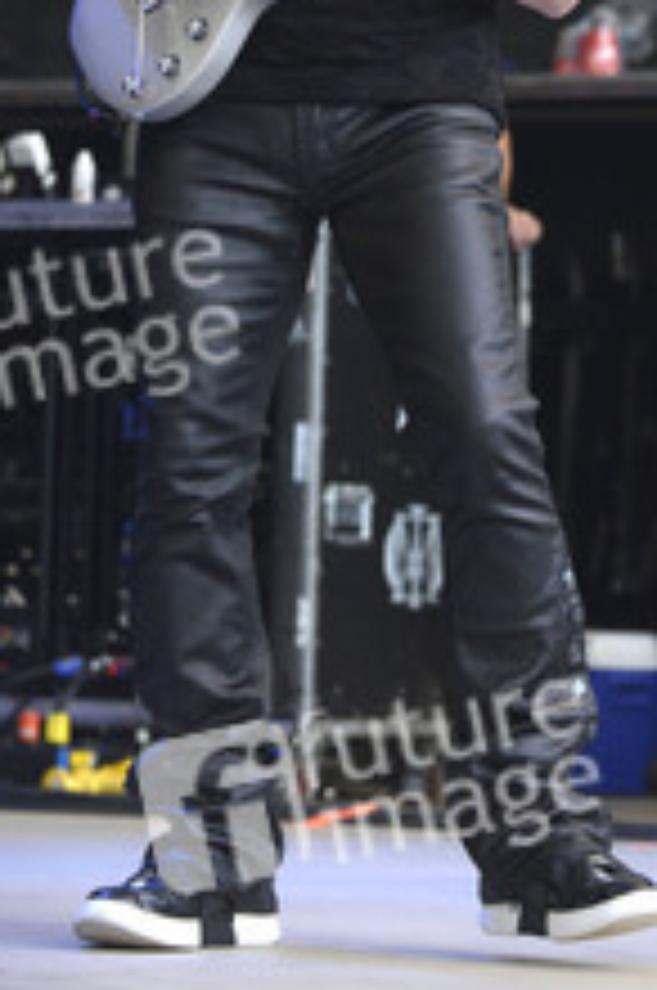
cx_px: 500
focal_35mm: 191
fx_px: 5245
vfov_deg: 10.7
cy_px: 112
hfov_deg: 7.2
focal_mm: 105
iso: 1000
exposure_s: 1/640
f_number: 4.5
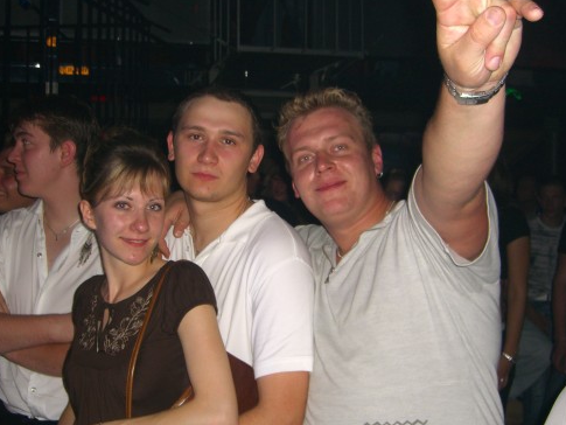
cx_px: 268
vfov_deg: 30.9
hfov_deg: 40.4
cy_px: 221
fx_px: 769
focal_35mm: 47
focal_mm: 7.9
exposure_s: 1/60
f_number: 2.8
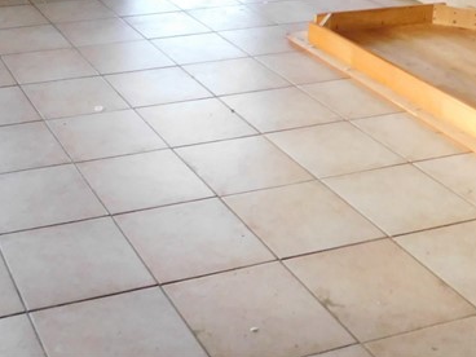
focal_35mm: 64
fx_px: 880
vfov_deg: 20.5
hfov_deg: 29.2
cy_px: -137
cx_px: 61
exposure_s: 1/10
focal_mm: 4
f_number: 3
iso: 400
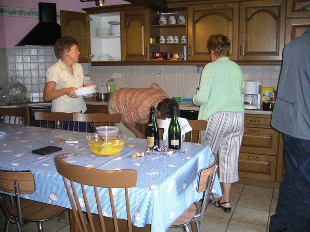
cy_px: 116
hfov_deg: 52.6
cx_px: 155
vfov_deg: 40.7
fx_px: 313
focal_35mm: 35
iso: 320
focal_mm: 5.8
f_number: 2.8
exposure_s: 1/60
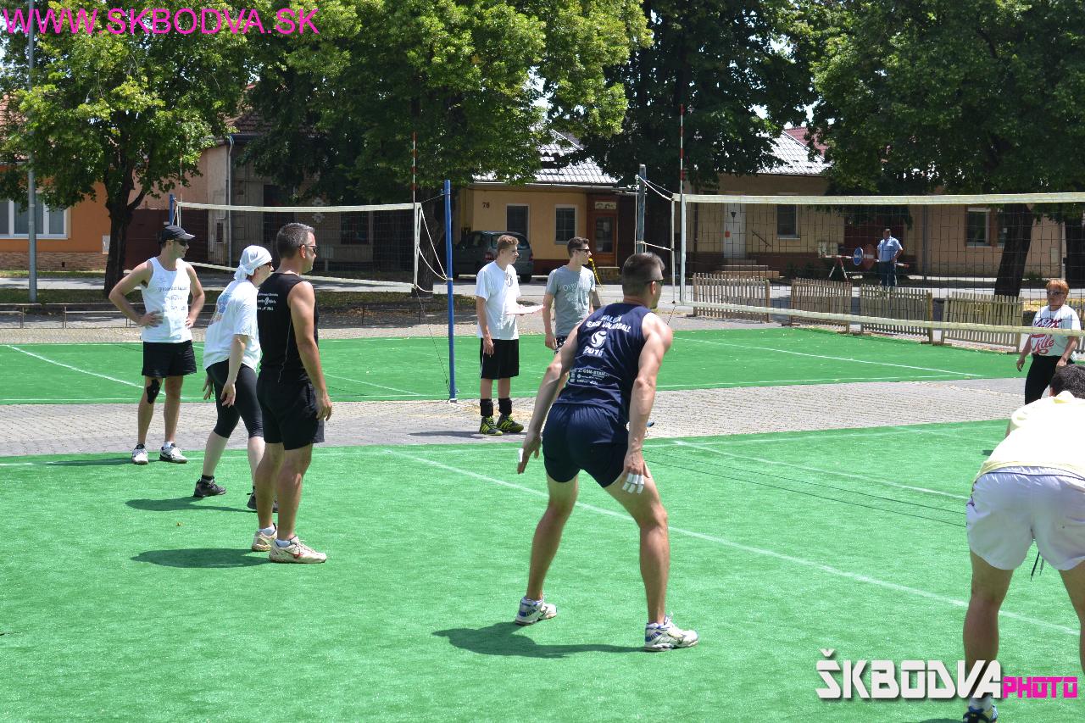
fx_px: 1582
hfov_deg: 37.9
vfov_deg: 25.7
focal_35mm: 52
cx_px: 542
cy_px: 362
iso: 400
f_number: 5
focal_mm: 35
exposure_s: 1/1250
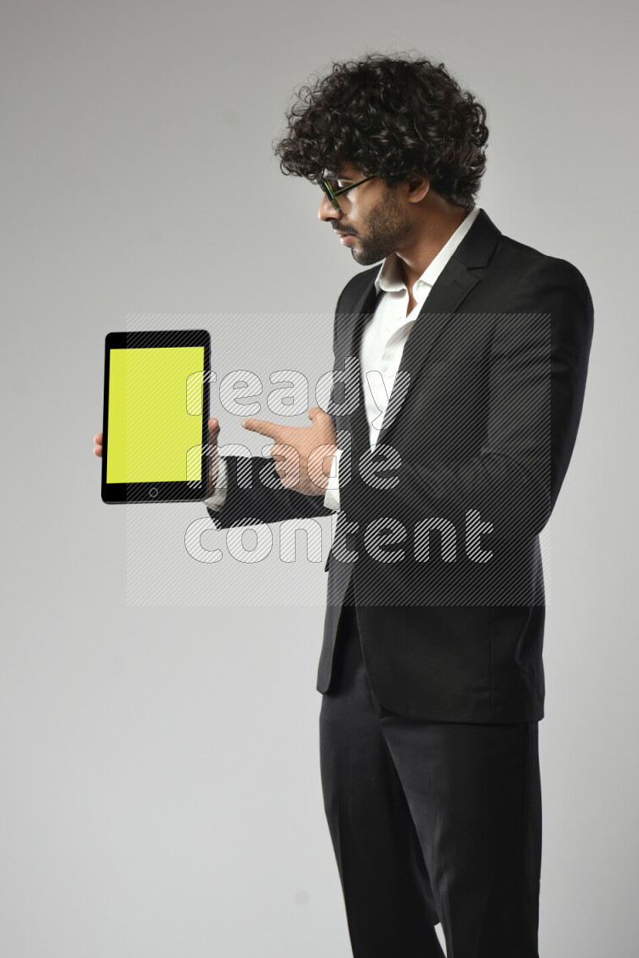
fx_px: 1756
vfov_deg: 30.5
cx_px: 338
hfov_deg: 20.6
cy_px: 460
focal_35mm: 66
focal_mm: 62
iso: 400
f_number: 5.6
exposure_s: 1/125
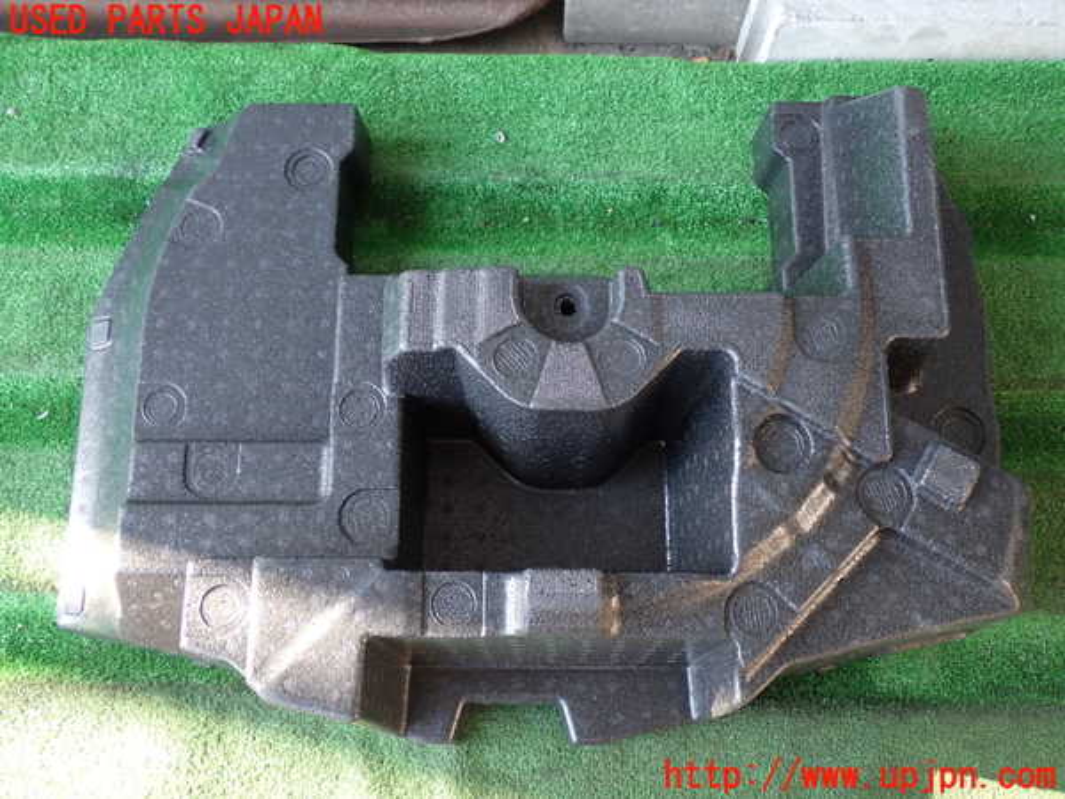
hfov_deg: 51.4
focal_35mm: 36
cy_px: 400
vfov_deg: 39.7
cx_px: 532
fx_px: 1108
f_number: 2.5
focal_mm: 6.37
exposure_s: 1/80
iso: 200
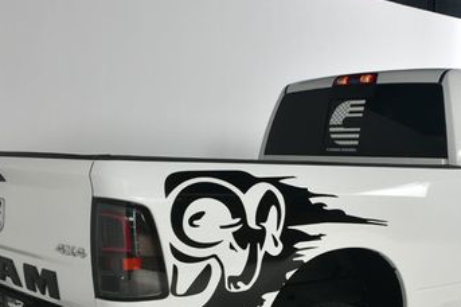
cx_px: 317
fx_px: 716
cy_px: 254
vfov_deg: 23.7
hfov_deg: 35.2
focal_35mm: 56
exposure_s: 1/160
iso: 100
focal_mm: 20
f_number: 11
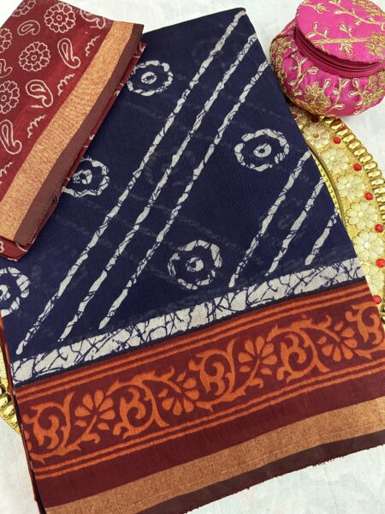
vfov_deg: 67.3
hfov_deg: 53.1
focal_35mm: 26
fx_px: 386
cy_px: 257
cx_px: 192
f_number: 1.5
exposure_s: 1/50
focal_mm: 5.7
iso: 320
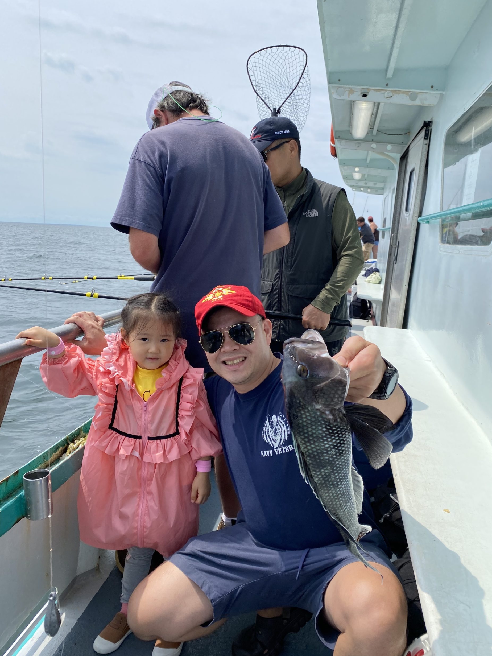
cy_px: 325
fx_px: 512
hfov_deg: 51.4
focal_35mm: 27
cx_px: 251
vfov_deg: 65.3
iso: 32
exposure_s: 1/2358
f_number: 1.8
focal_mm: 4.25
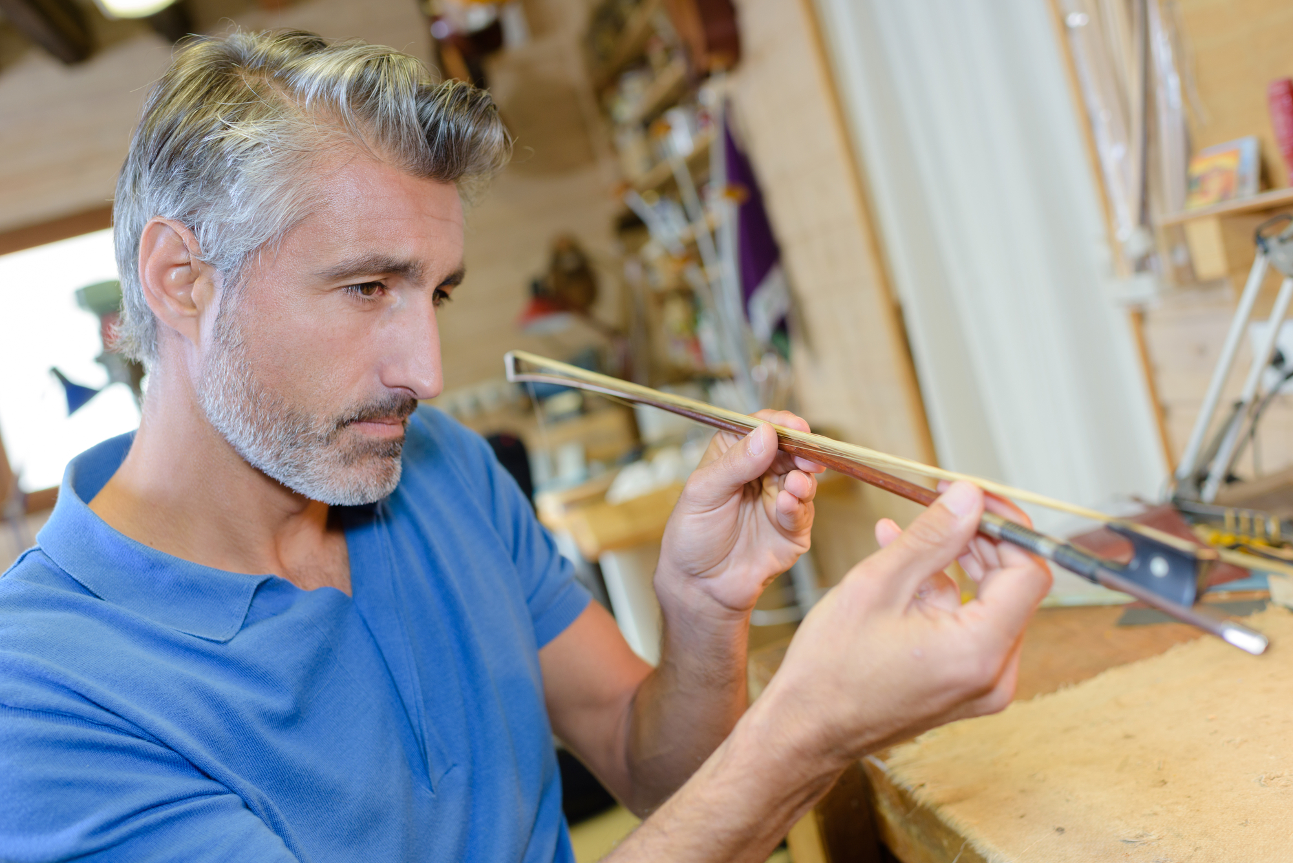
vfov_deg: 37.9
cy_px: 432
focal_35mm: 35
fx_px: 1257
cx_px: 646
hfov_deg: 54.4
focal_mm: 35
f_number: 3.2
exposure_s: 1/80
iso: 320
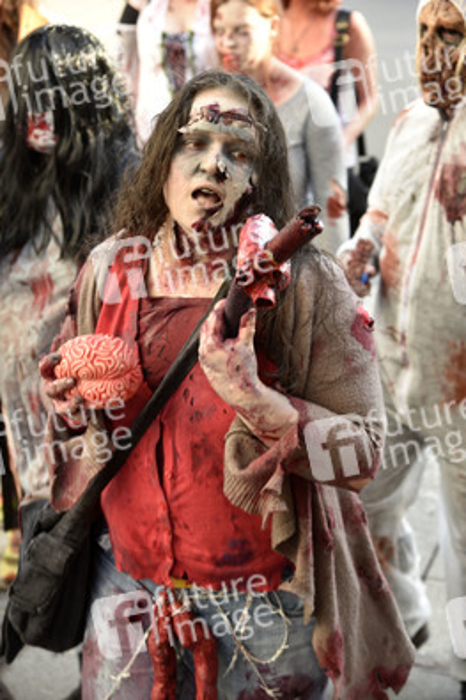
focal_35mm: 76
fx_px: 1477
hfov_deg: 17.9
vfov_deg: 26.7
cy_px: 351
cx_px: 234
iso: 400
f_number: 5.6
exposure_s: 1/125
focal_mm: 75
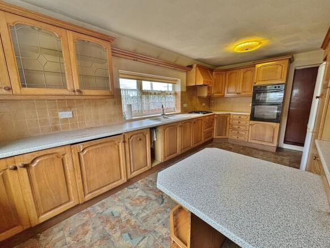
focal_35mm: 14
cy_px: 124
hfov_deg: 102.1
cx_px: 165
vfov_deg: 85.7
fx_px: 133
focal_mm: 2.22
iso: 160
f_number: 2.2
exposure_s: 1/100
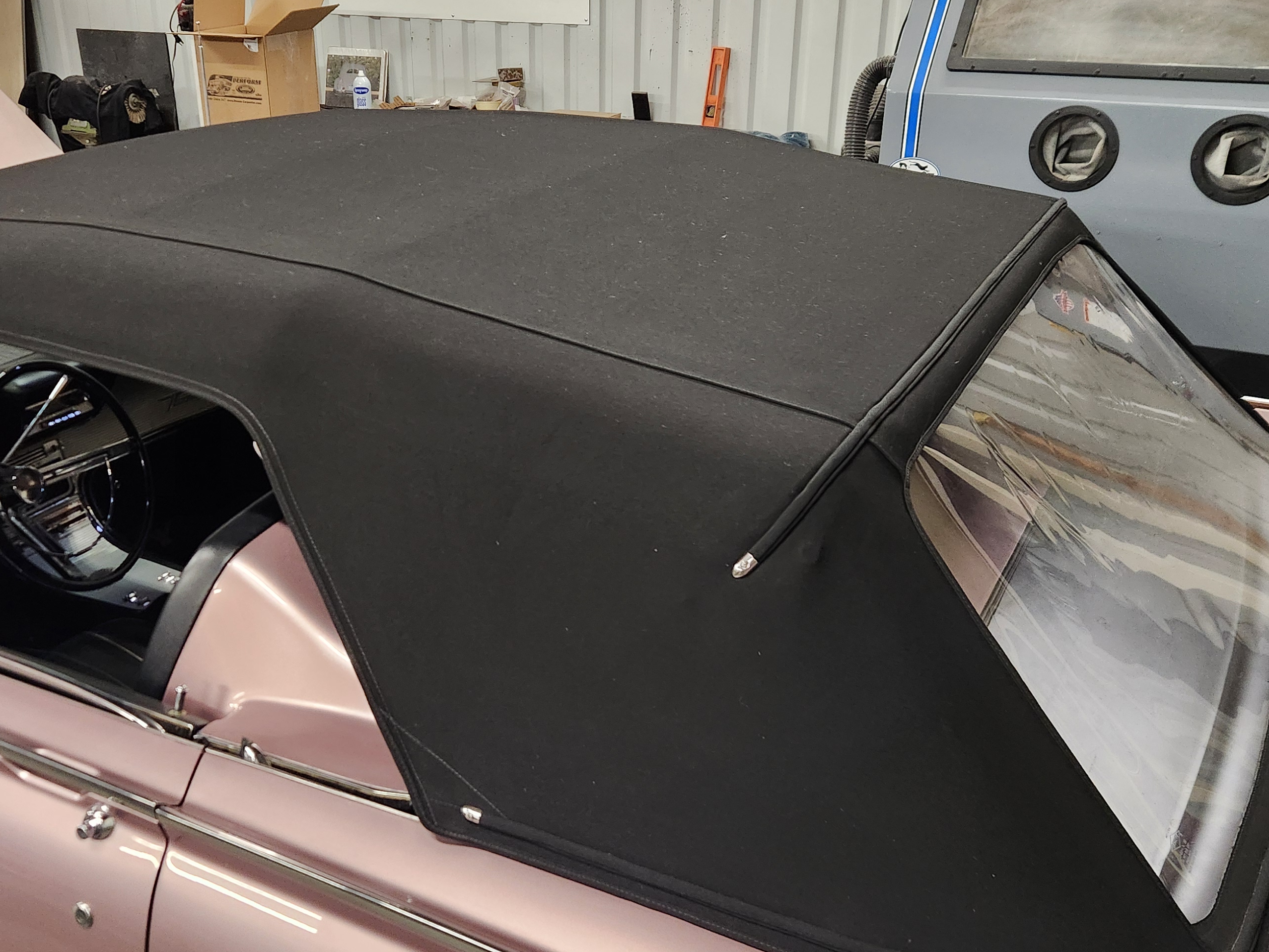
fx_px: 1320
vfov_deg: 39.6
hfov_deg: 51.2
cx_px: 539
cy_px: 504
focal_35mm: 36
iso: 800
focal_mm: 5.4
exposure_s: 1/120
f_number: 1.8
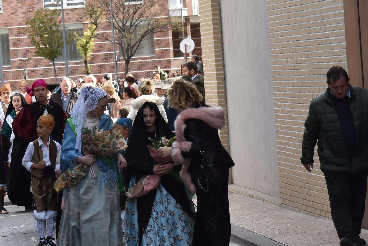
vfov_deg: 7.3
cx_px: 150
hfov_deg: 10.9
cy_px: 147
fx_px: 1923
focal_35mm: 188
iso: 400
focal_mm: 55
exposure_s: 1/250
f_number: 8
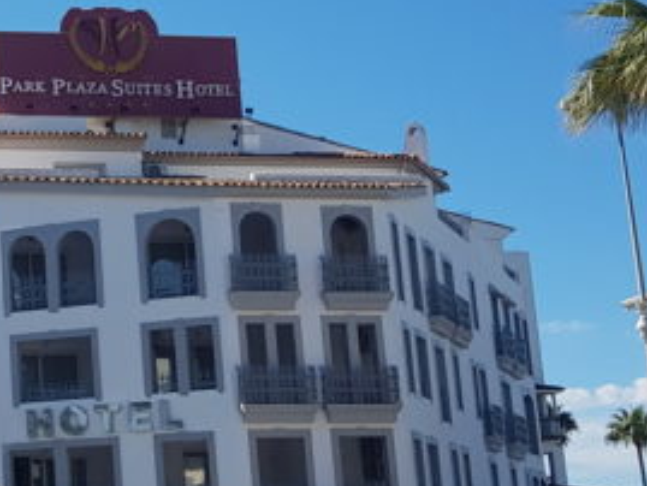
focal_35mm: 99
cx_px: -106
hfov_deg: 18.9
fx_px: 1851
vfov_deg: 14.9
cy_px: 205
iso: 40
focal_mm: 4.2
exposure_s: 1/2160
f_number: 1.7
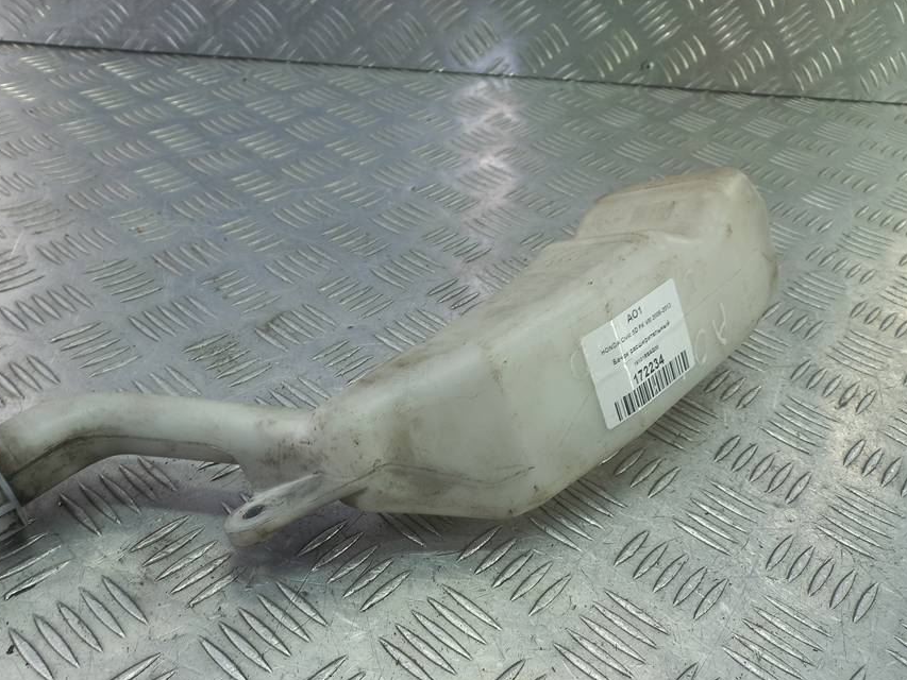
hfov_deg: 59.7
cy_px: 396
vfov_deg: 46.6
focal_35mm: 30
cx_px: 392
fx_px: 786
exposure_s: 1/50
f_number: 1.8
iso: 50
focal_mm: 4.6
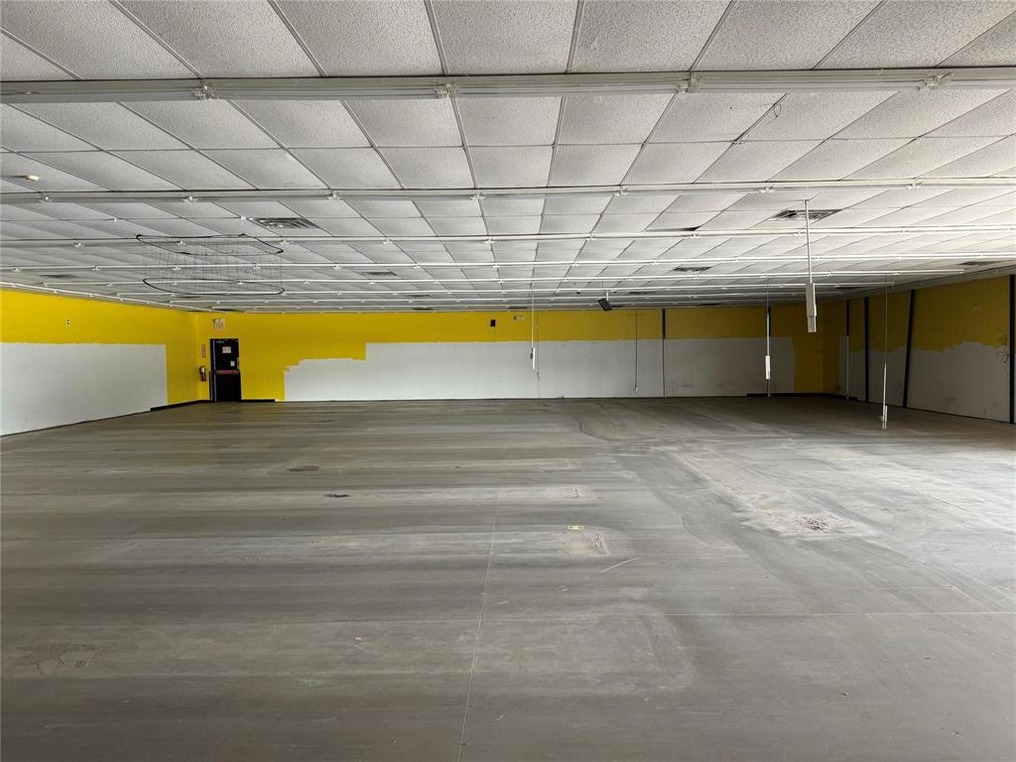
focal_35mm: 24
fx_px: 704
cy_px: 381
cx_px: 508
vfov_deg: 56.8
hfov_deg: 71.6
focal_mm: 6.76
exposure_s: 1/121
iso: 200
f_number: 1.78
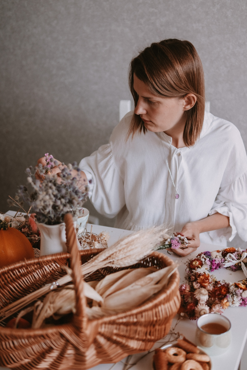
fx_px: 463
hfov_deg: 29.9
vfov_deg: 43.6
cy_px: 185
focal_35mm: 45
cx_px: 124
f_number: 1.4
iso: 200
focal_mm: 30
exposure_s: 1/250
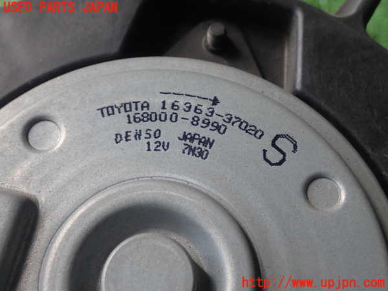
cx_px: 194
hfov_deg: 38.9
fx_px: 549
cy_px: 146
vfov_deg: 29.7
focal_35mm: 49
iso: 200
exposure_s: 1/60
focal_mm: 8.99
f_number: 3.2
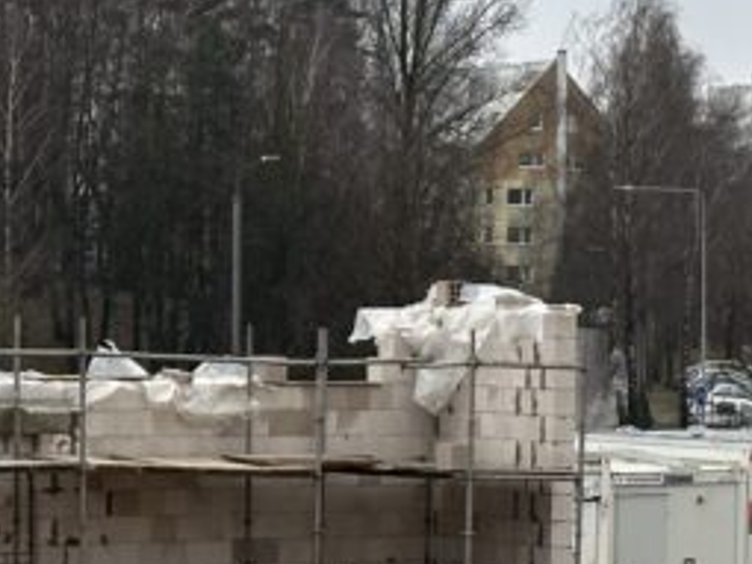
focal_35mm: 193
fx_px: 4191
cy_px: 629
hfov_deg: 10.2
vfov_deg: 7.6
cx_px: 472
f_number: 1.78
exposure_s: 1/210
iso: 64
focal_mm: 6.86
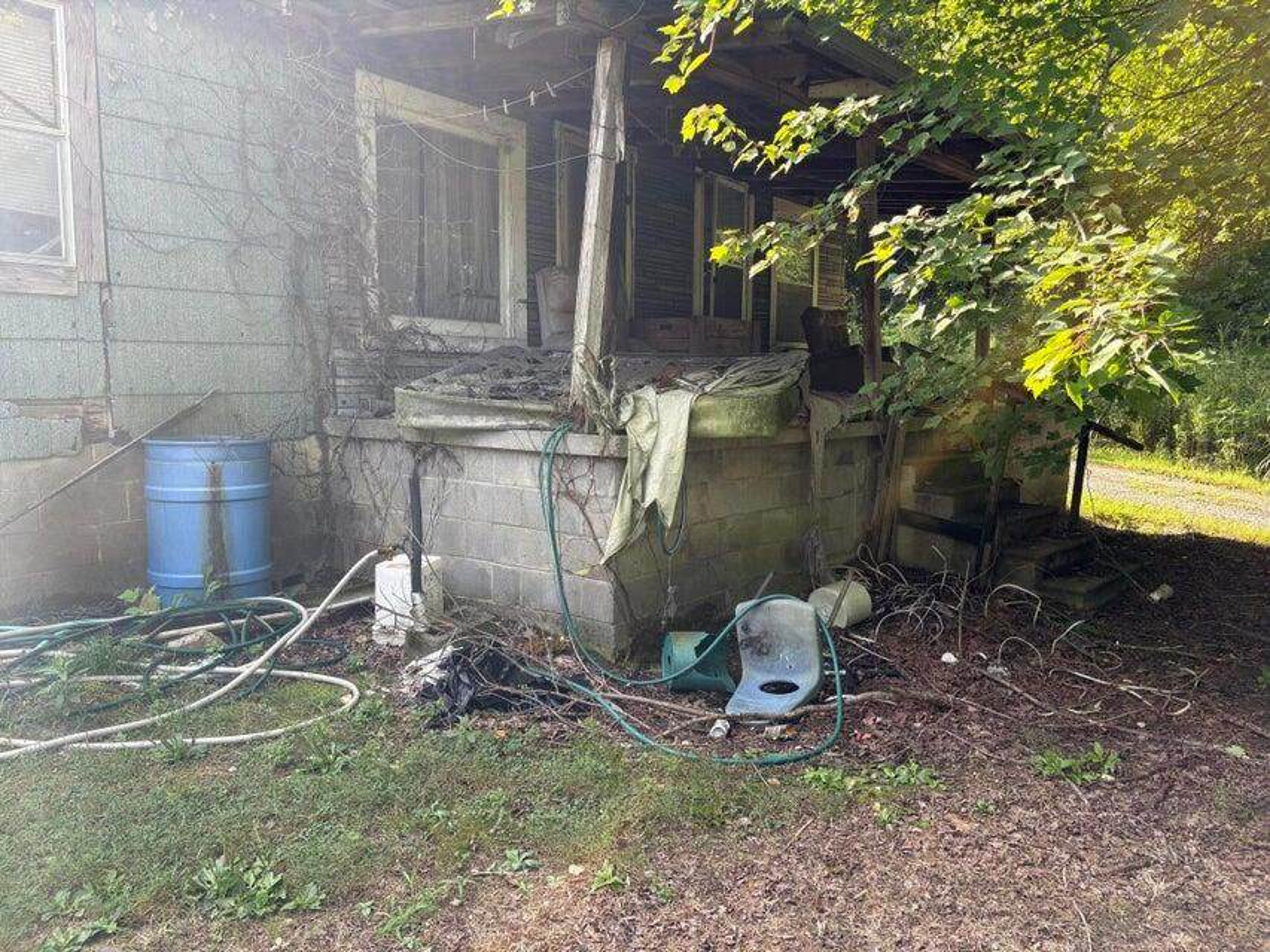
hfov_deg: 67.3
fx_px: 954
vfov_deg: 53.1
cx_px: 635
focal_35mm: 26
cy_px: 476
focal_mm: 5.96
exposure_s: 1/228
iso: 40
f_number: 1.6
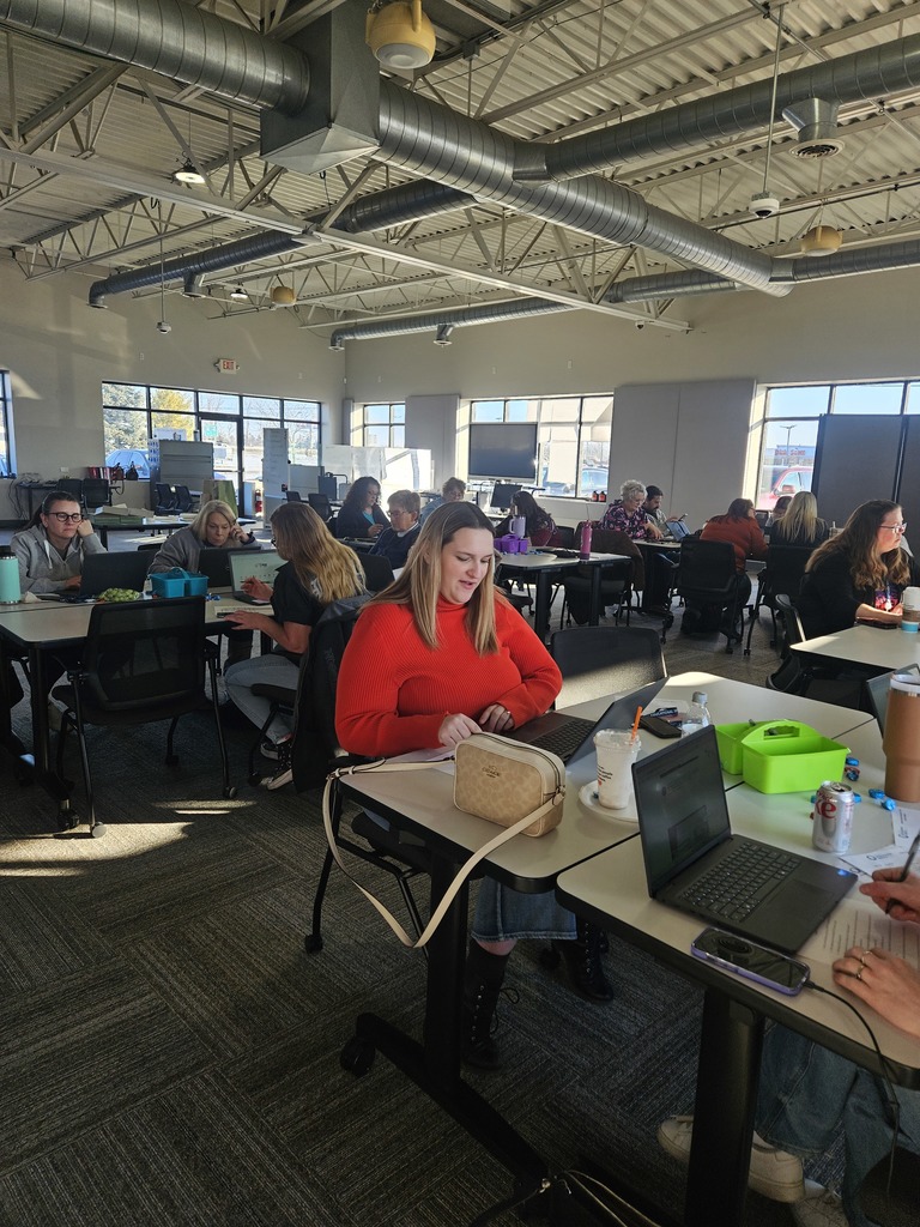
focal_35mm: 23
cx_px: 460
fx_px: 815
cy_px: 614
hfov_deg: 58.9
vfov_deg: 73.9
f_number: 1.8
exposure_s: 1/180
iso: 40
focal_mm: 5.4
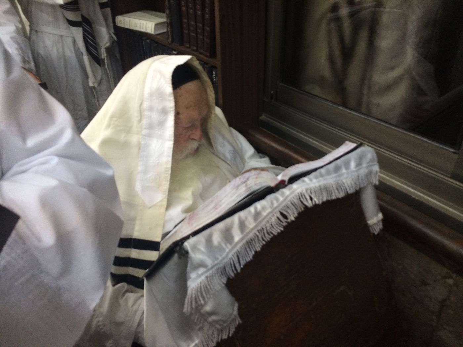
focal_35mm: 30
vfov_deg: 46.8
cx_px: 232
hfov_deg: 60.0
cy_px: 174
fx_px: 401
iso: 160
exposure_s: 1/30
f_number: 2.2
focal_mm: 4.12
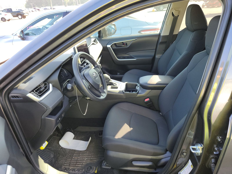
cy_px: 87
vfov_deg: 56.8
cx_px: 116
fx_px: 161
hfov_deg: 71.6
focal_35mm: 24
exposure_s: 1/59
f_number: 1.8
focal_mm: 6.7
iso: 76
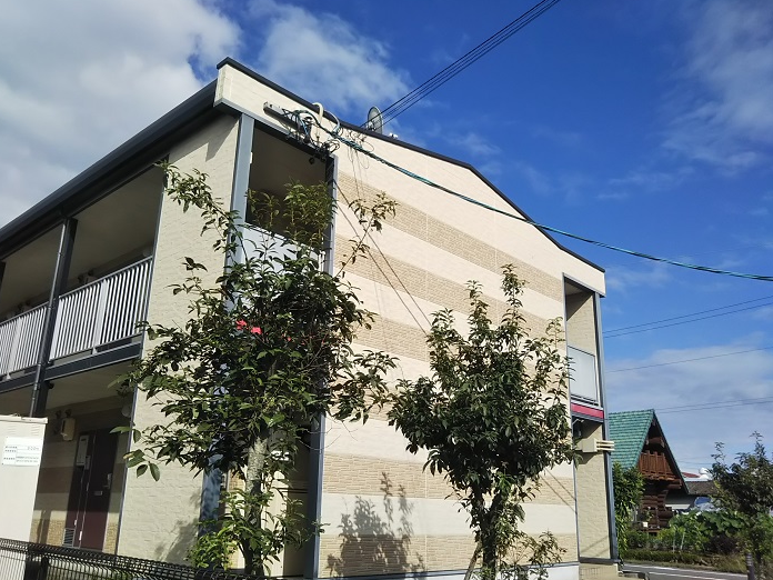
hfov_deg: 58.4
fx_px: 692
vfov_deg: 45.4
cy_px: 292
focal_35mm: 31
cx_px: 384
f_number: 2.2
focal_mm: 4
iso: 20
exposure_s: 1/1473
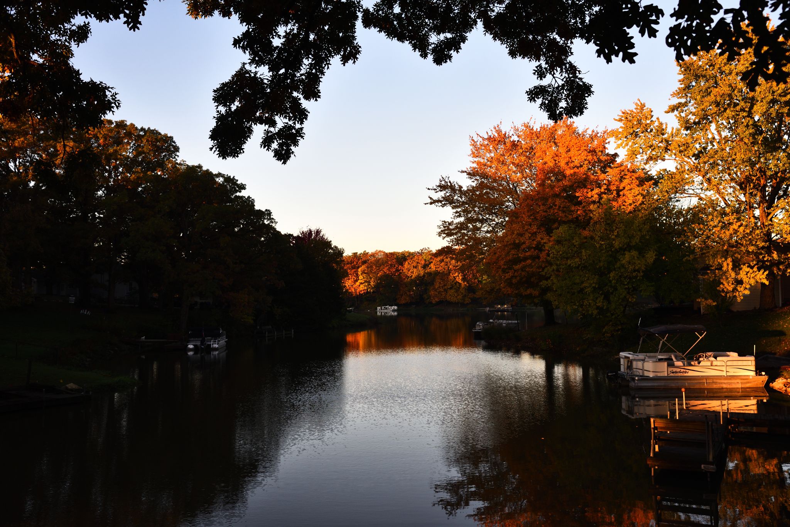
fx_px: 768
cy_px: 264
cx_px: 395
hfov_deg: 54.4
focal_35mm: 35
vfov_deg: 37.9
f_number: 5.6
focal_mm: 35
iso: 400
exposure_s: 1/320
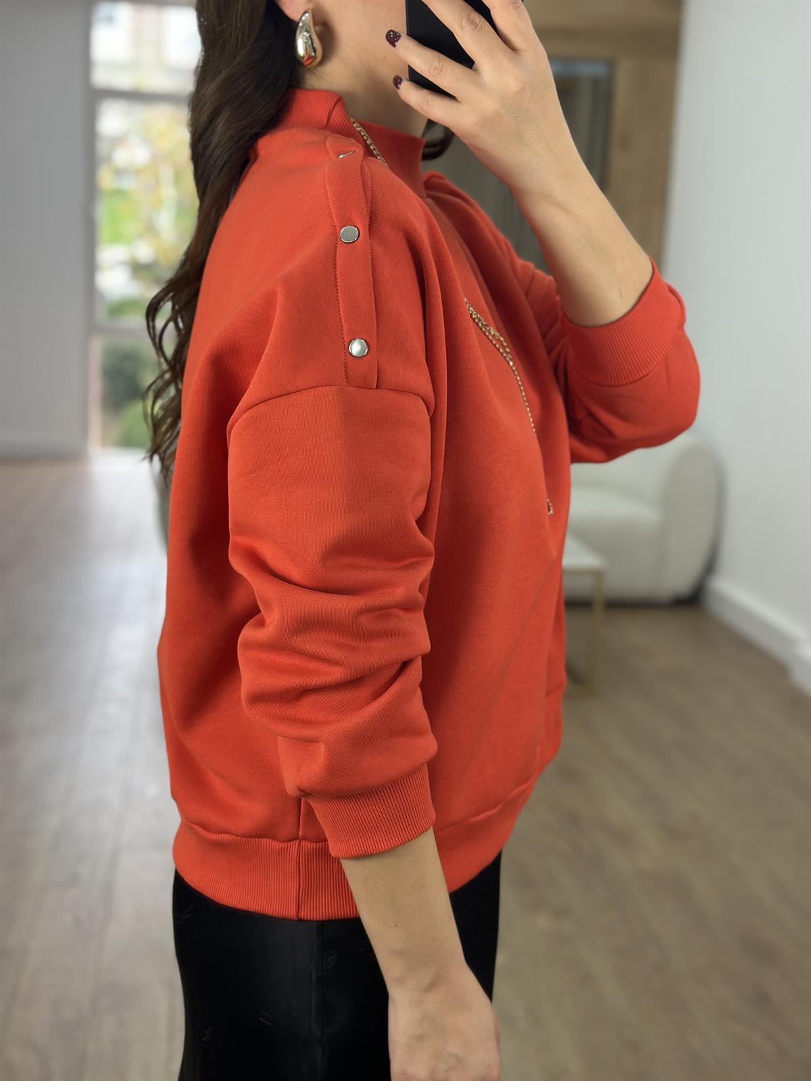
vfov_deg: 39.7
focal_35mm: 48
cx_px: 406
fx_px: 1499
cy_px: 540
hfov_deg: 30.3
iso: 80
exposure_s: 1/100
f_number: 1.78
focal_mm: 6.86
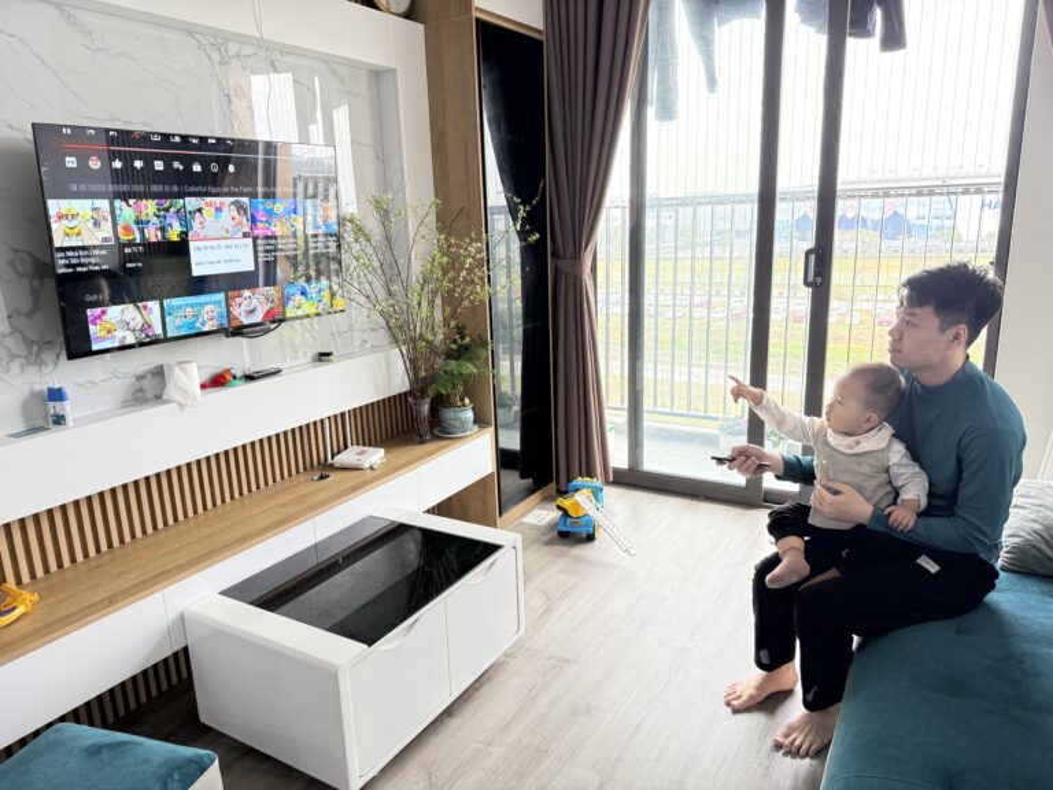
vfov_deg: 56.8
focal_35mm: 24
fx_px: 730
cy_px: 395
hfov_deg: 71.6
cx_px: 526
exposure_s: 1/100
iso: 200
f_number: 1.78
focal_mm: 6.76
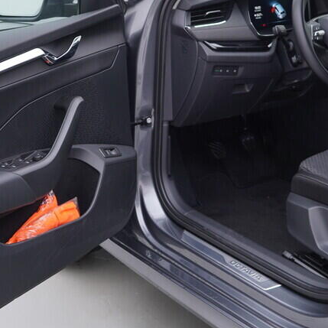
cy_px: 94
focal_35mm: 73
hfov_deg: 23.7
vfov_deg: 23.5
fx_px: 783
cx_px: 147
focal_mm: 24
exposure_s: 1/50
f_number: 3.2
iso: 125
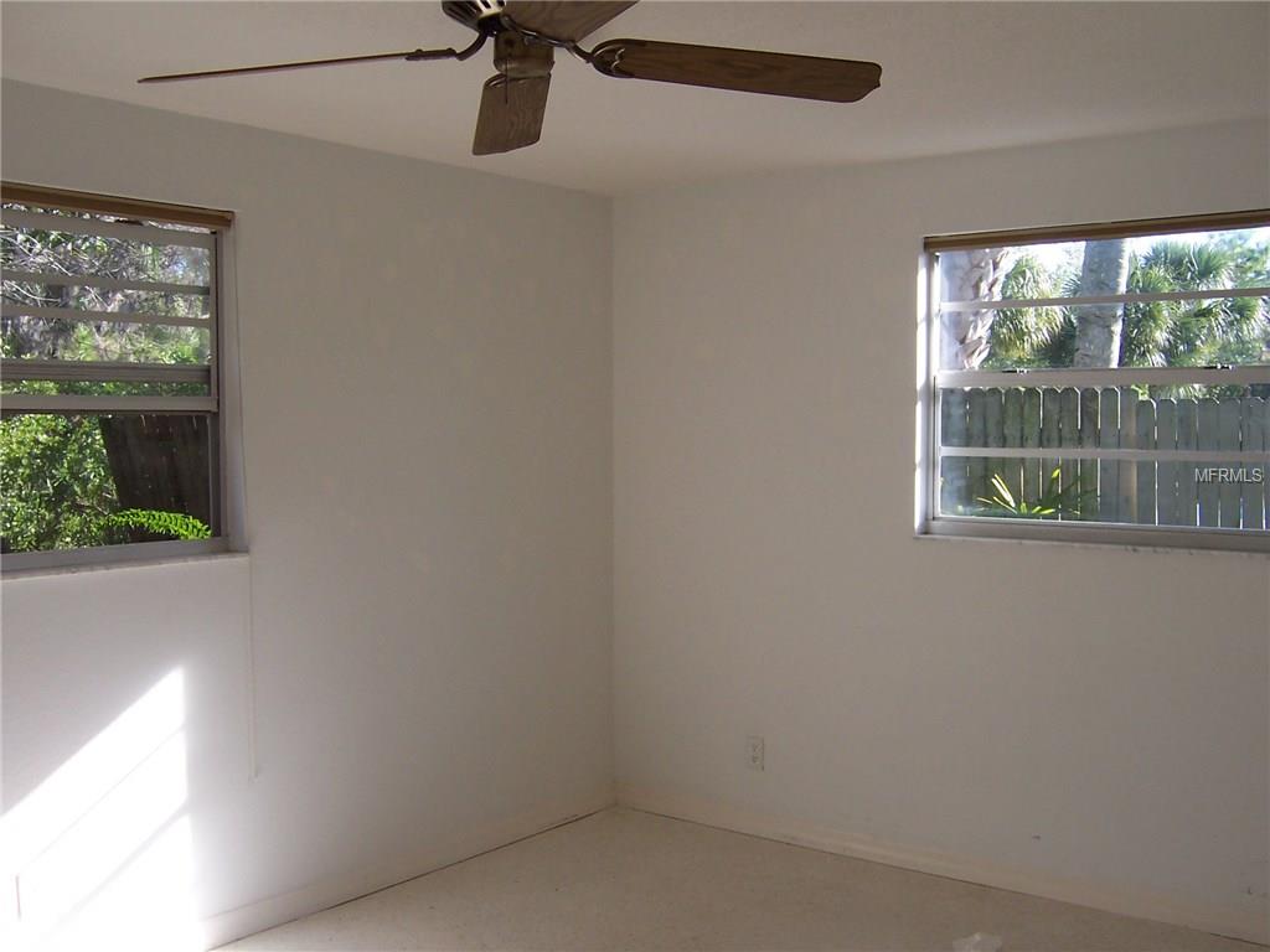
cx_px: 635
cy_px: 476
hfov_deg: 51.4
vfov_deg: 39.7
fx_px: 1321
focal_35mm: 36
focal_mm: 5.6
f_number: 3.4
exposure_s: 1/180
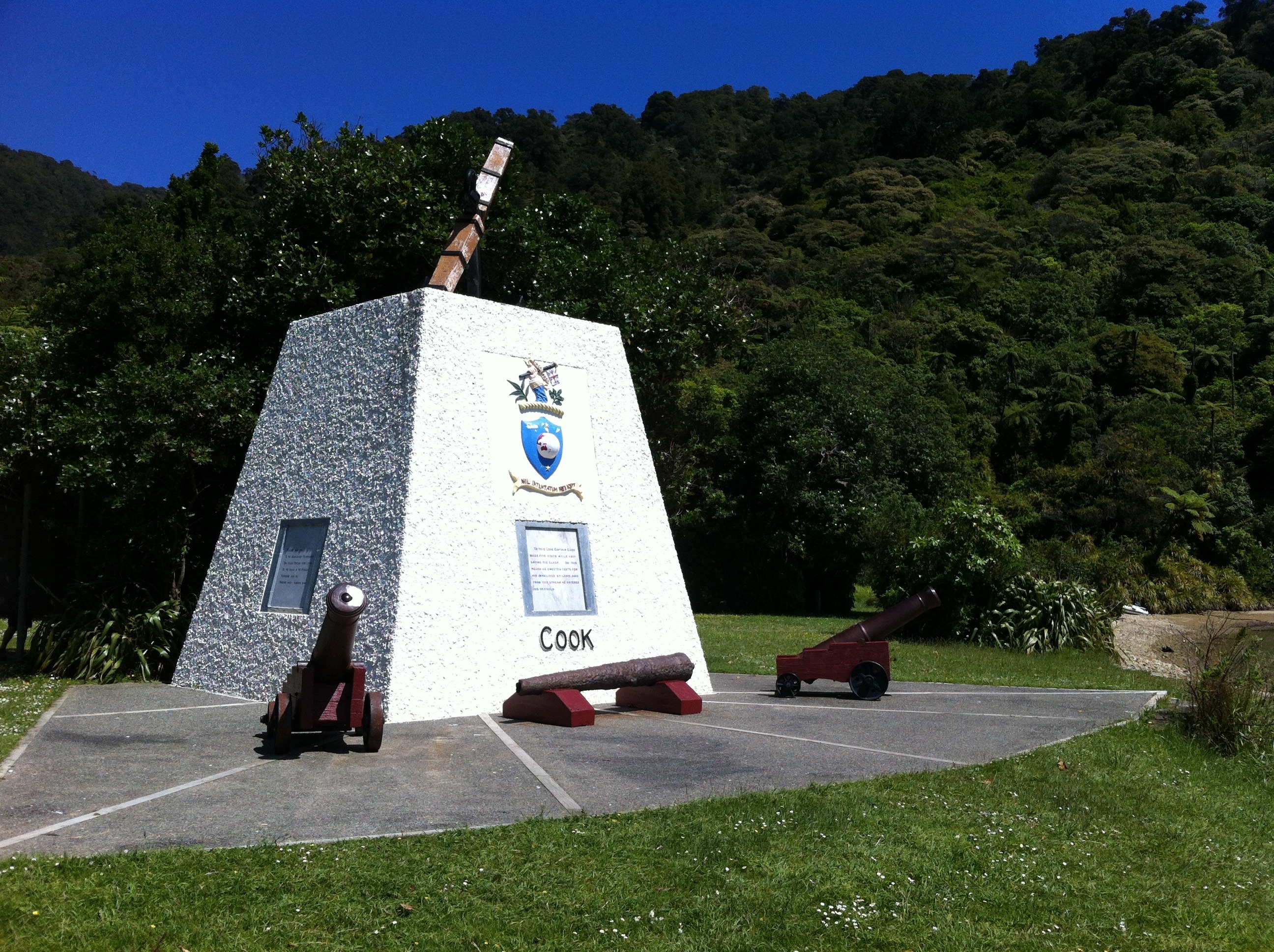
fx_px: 1286
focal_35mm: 35
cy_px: 476
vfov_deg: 40.6
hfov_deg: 52.7
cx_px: 637
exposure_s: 1/1774
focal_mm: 3.85
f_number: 2.8
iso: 80
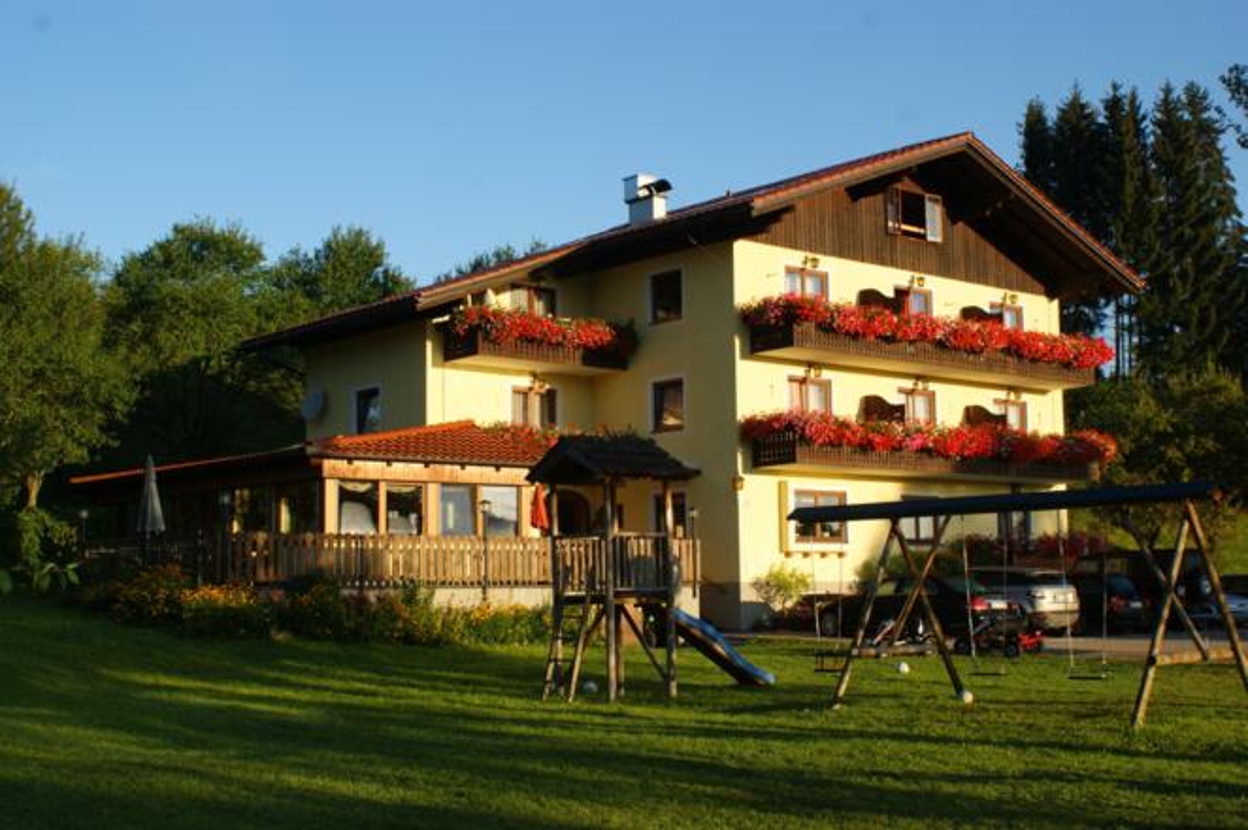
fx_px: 1558
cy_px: 415
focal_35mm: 45
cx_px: 624
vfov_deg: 29.8
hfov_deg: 43.6
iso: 100
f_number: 11
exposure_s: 1/80
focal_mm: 30
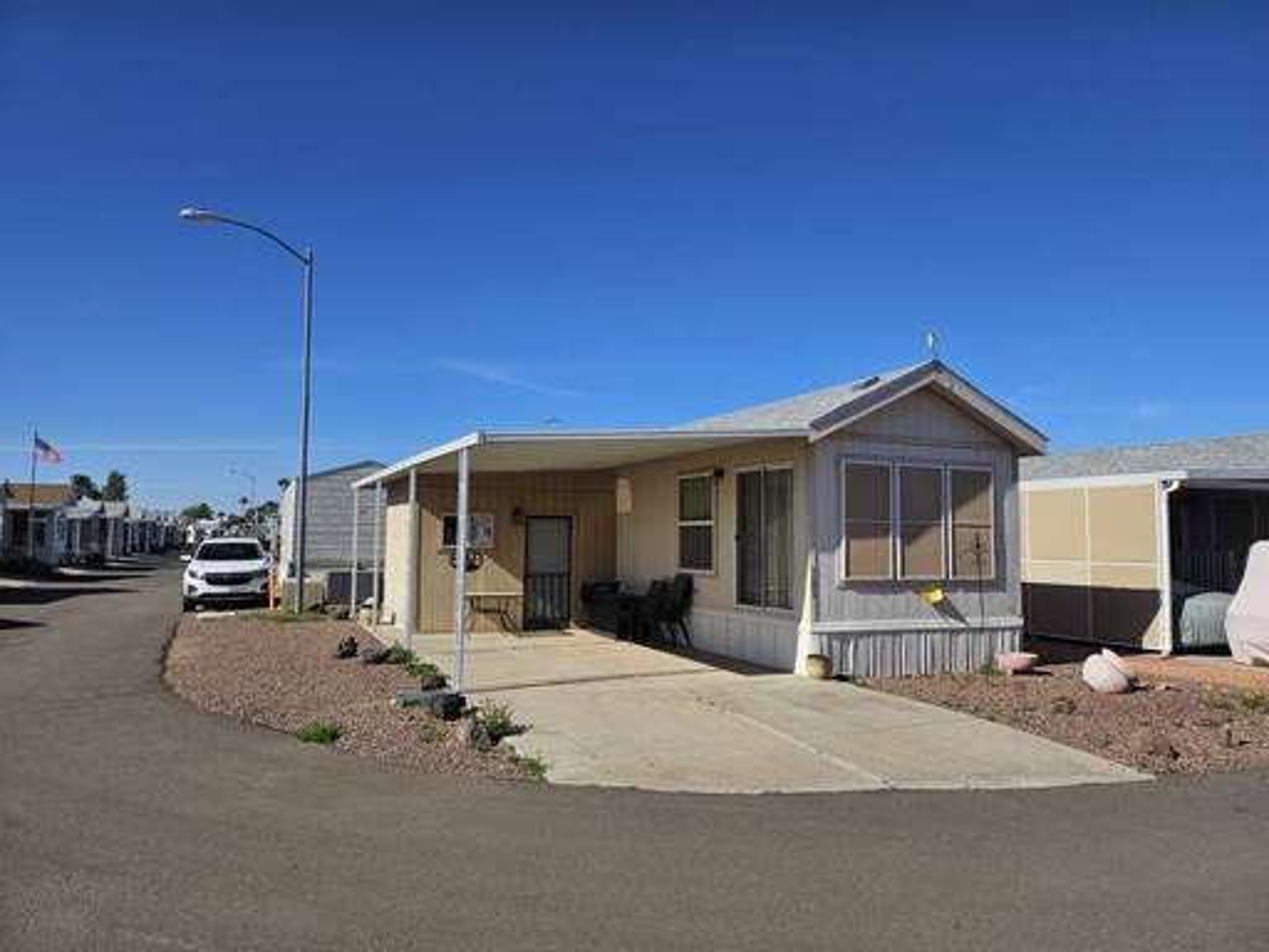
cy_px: 476
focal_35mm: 24
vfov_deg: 56.8
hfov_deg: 71.6
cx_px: 634
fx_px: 880
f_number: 1.8
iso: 50
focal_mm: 5
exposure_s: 1/6117
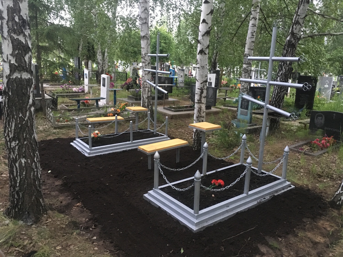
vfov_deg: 48.2
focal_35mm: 29
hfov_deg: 61.7
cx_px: 172
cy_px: 128
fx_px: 287
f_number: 2.2
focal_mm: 4.15
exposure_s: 1/17
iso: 250
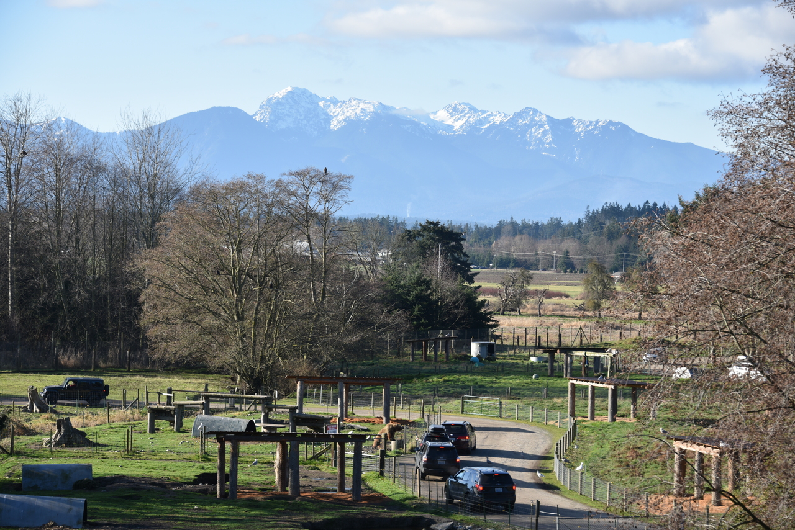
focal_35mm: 100
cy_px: 265
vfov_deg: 13.7
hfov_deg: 20.4
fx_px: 2209
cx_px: 398
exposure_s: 1/200
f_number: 7.1
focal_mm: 100
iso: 100
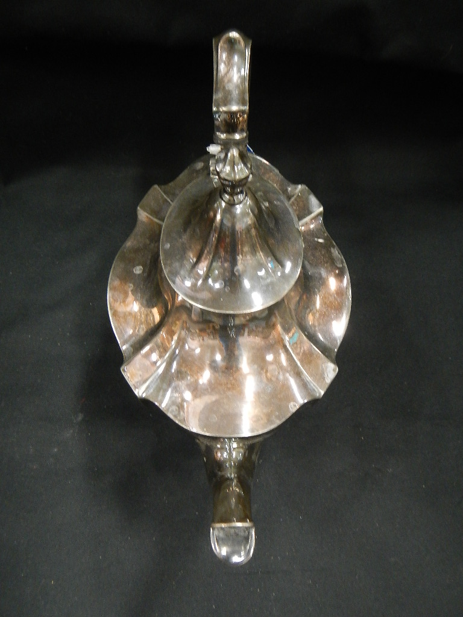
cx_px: 232
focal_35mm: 33
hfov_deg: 42.9
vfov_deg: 55.4
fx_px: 589
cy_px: 308
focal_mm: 5.9
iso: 400
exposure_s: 1/13
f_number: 3.9
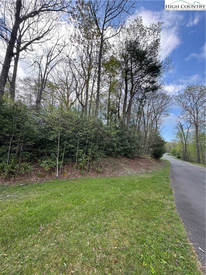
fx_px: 111
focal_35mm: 14
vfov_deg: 102.1
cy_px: 138
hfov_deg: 85.7
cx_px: 103
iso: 40
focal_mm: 2.22
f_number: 2.2
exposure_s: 1/303
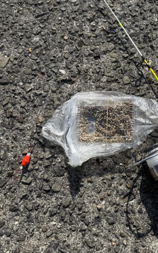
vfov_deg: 53.7
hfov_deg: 34.5
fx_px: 248
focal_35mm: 36
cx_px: 121
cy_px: 103
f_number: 1.78
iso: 80
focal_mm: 6.76
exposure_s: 1/5714
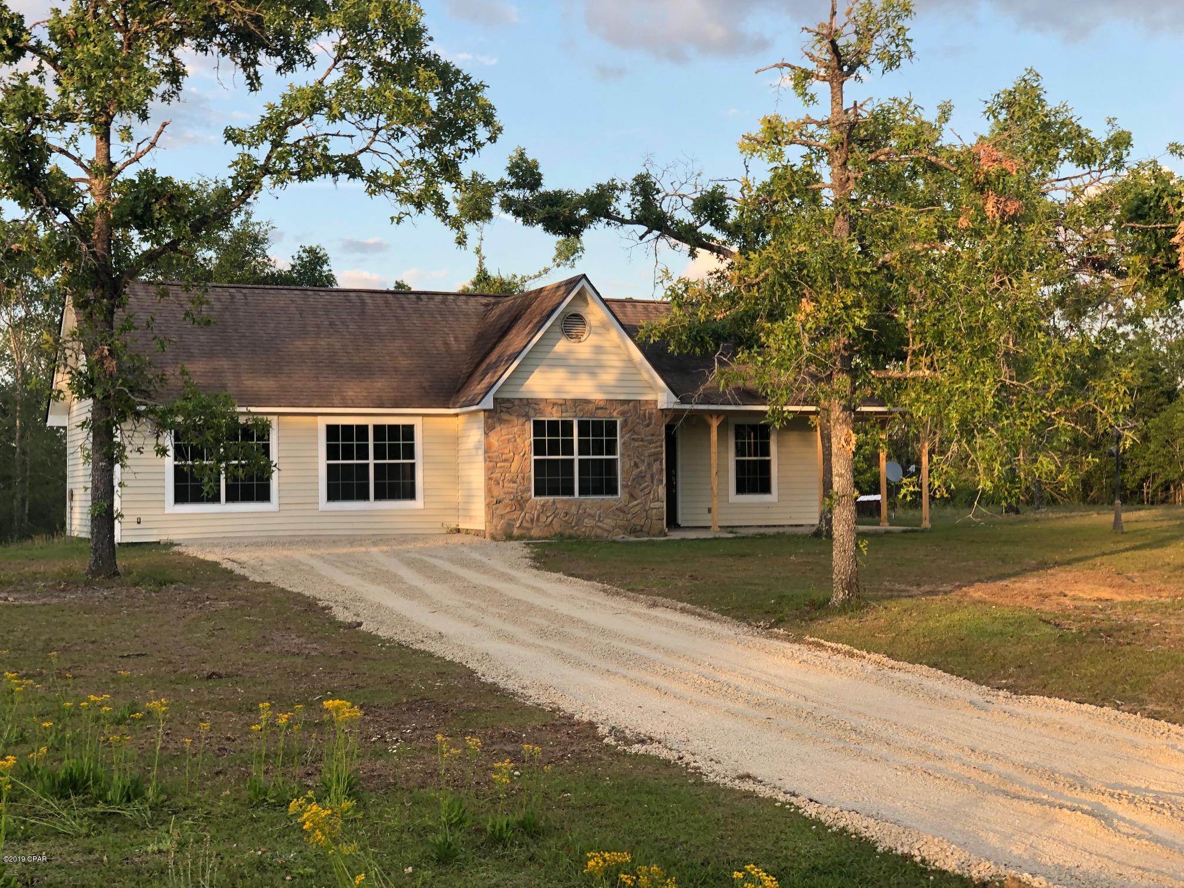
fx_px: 1779
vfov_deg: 28.0
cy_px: 444
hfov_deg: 36.8
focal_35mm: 52
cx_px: 592
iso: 16
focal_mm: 6
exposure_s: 1/136
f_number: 2.4
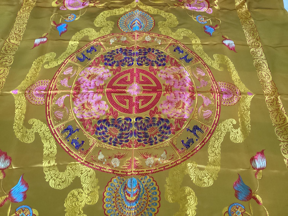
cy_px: 108
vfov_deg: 45.4
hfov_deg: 58.3
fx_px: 258
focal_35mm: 31
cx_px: 144
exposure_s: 1/33
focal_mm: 3.3
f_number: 2.4
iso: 400
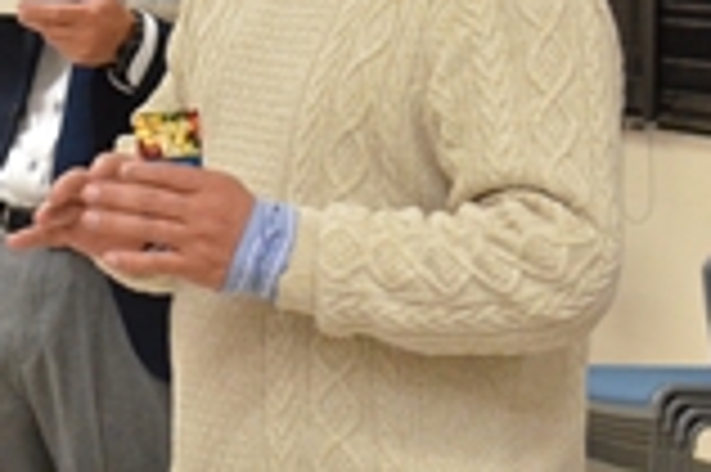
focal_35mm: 237
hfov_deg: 8.6
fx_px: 4676
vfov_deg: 5.8
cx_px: 0
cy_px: -88
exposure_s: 1/200
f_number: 5.6
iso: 3200
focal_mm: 50
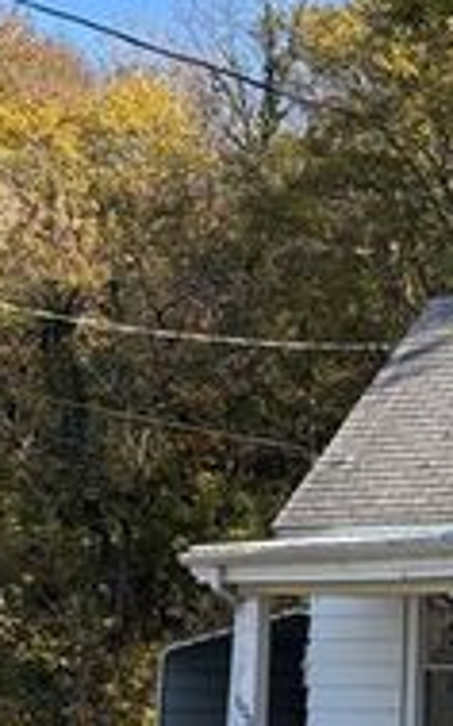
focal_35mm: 97
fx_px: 1918
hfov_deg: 12.5
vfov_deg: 21.2
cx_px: 760
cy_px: 574
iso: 50
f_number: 1.6
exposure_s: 1/872
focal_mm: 5.96
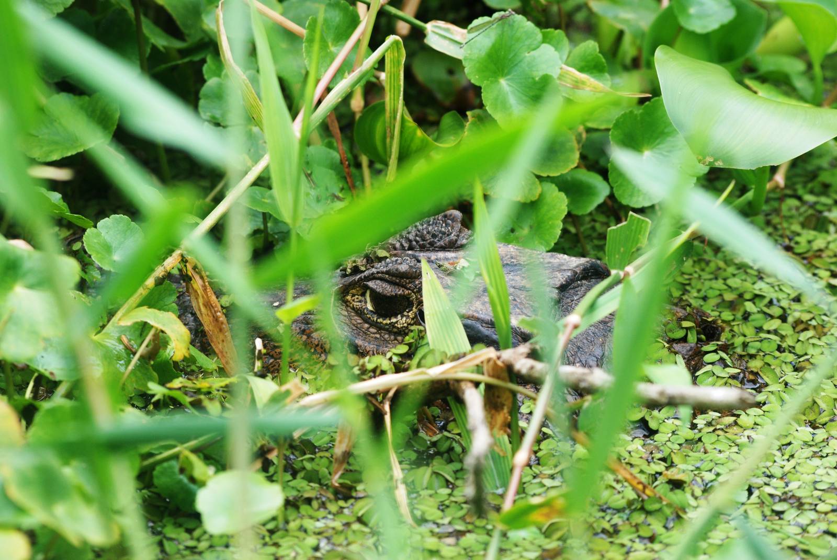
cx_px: 418
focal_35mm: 180
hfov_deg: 11.4
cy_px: 280
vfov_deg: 7.7
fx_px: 4190
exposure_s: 1/160
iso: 400
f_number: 5.6
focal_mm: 120
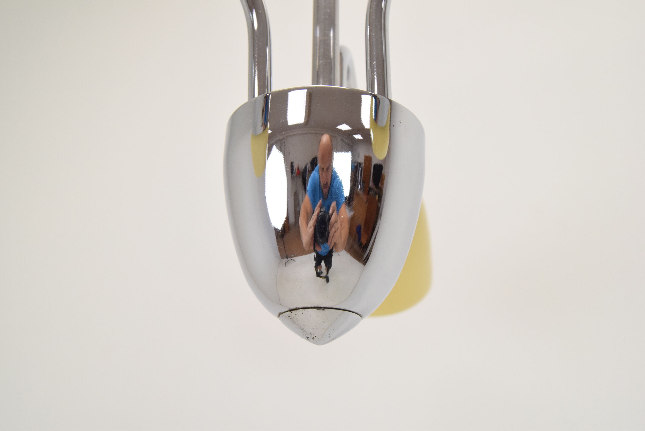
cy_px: 216
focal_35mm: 39
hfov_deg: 49.5
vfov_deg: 34.3
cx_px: 322
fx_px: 699
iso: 1600
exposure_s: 1/250
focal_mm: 26
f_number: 8
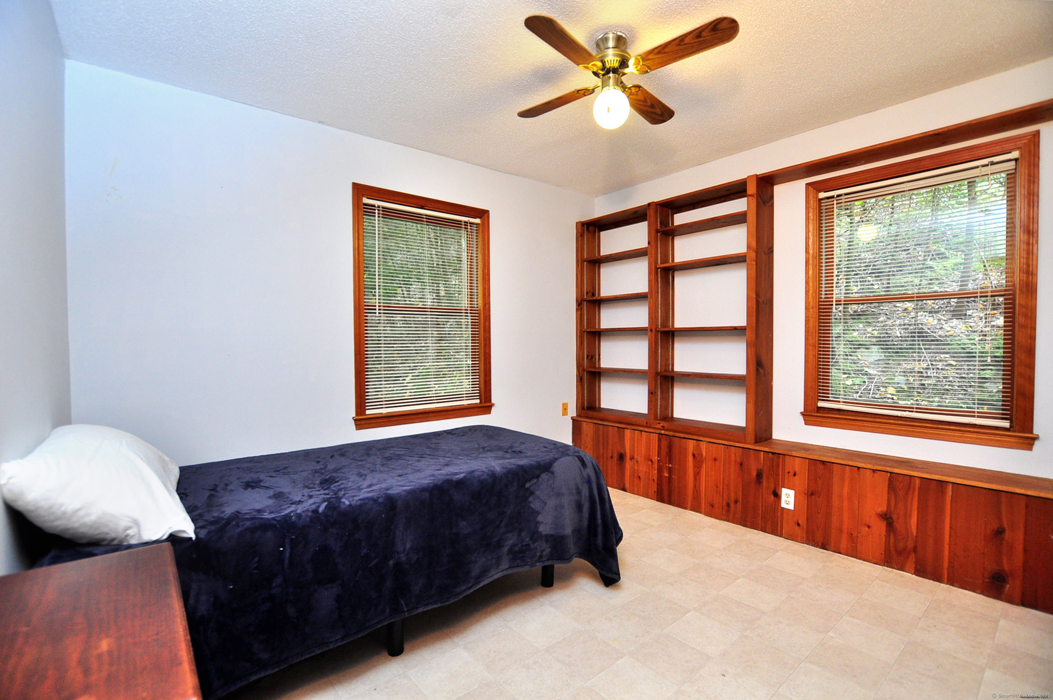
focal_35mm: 15
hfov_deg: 100.5
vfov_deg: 77.2
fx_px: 438
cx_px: 526
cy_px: 350
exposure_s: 1/125
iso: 640
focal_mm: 10
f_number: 3.5
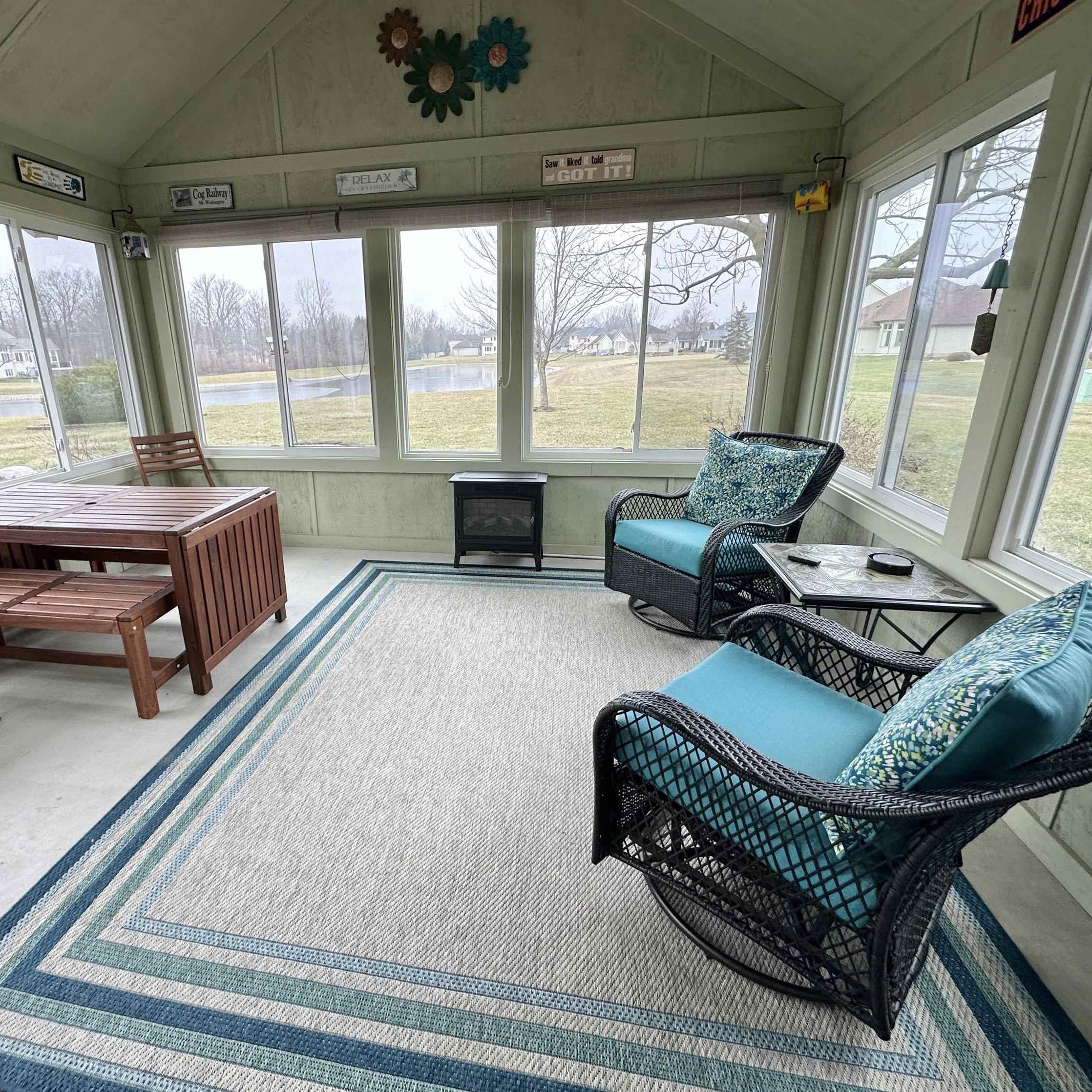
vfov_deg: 84.0
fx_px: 607
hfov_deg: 83.3
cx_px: 456
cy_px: 545
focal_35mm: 17
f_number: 2.2
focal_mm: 2.22
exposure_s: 1/120
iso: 80
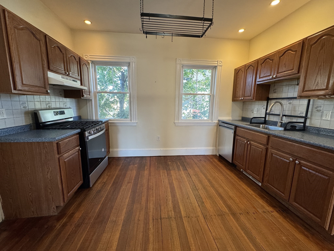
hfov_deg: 102.1
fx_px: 135
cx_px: 167
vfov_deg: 85.7
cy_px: 126
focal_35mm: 14
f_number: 2.2
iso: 250
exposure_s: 1/120
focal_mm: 2.22
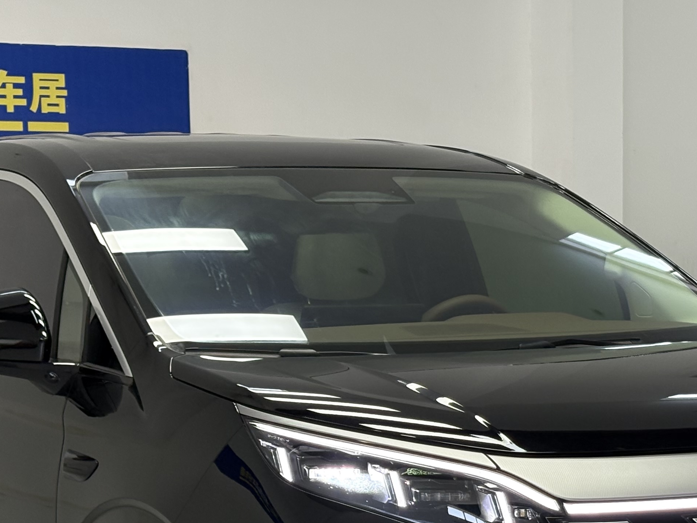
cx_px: 402
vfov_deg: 13.3
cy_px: 512
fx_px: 2215
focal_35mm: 110
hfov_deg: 17.9
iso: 125
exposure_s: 1/99
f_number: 1.6
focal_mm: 5.96
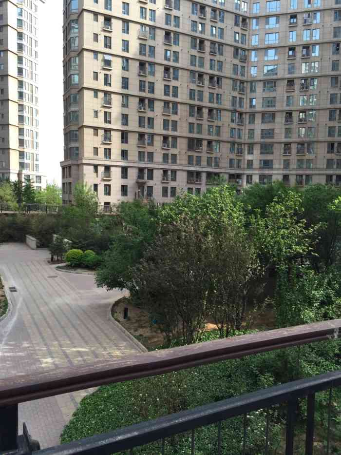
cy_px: 228
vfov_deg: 61.7
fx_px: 381
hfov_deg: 48.2
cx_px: 170
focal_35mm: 29
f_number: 2.2
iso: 32
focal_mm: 4.15
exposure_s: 1/482
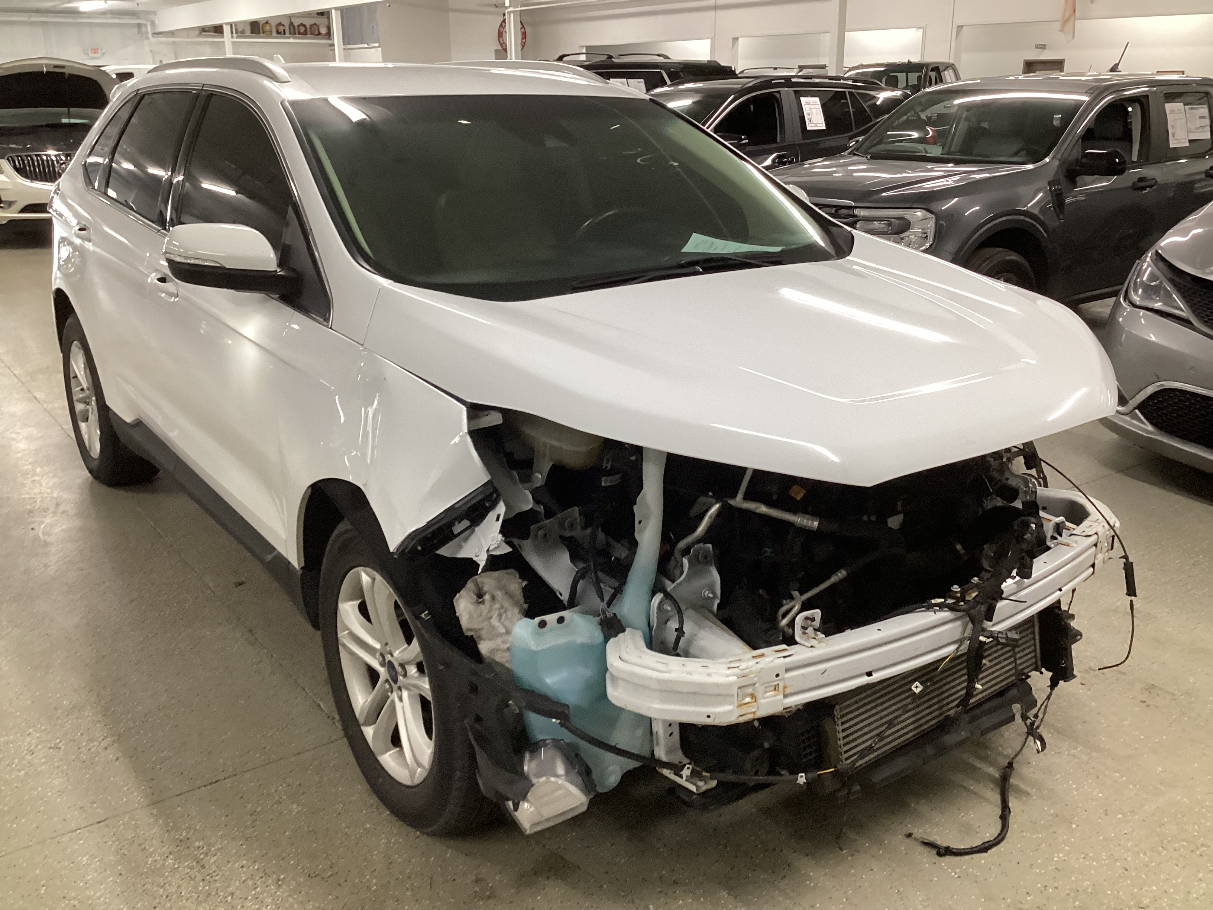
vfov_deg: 45.4
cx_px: 606
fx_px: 1086
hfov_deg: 58.4
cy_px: 455
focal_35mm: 31
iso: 200
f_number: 2.4
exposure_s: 1/60
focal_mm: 3.3
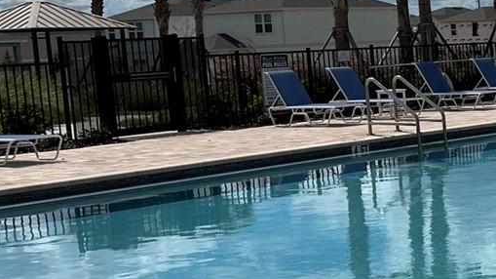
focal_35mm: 89
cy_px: 173
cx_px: 699
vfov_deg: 13.6
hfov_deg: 21.0
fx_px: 1170
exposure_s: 1/12658
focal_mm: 5.7
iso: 50
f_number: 1.5
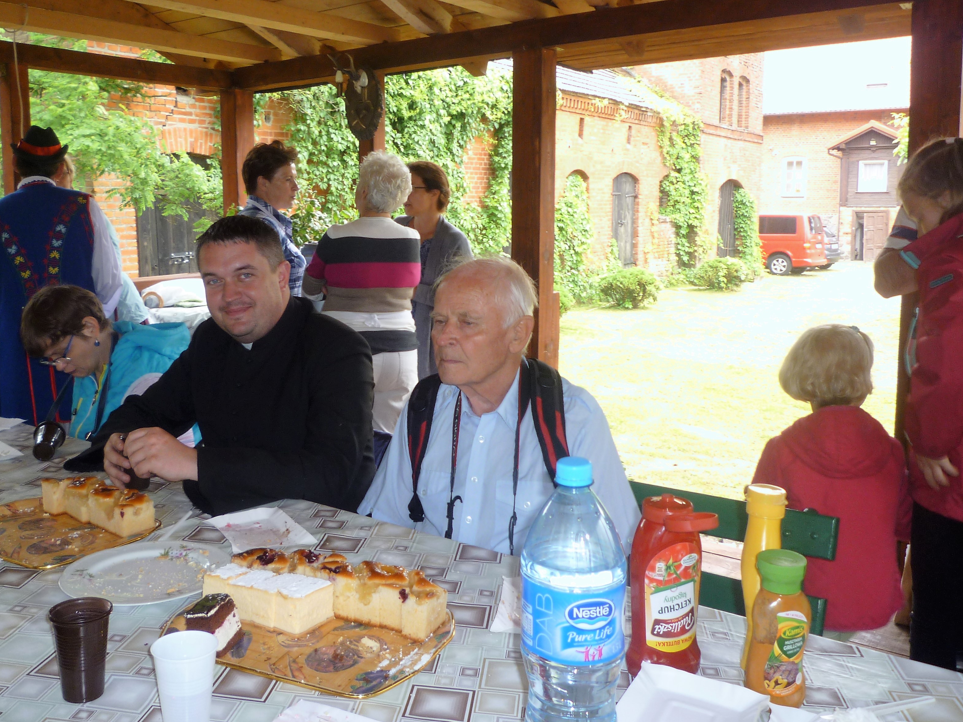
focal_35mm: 32
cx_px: 403
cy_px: 311
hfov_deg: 56.5
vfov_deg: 44.1
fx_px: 890
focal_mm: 4.4
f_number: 2.8
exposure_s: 1/30
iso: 100
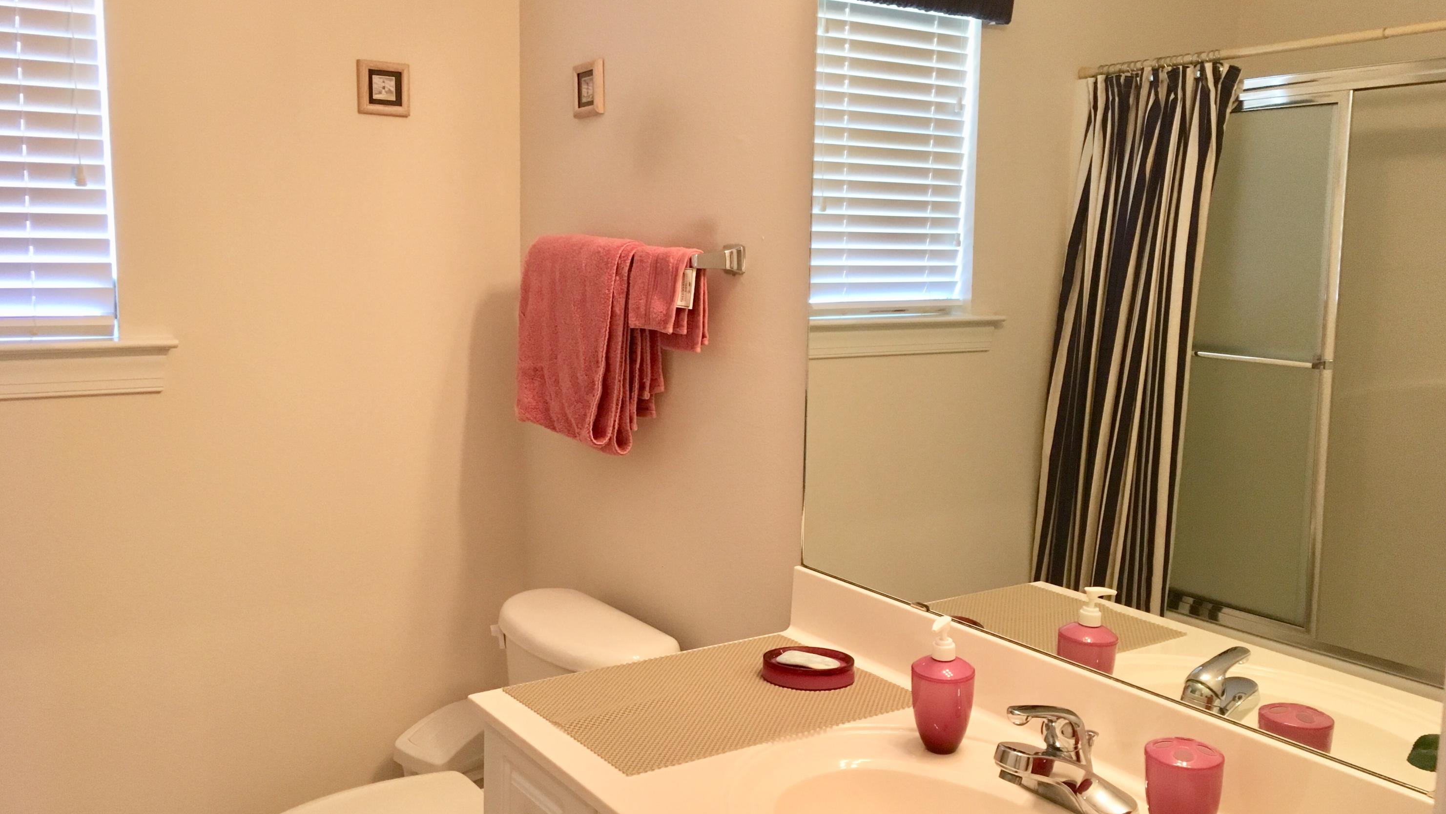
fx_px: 1227
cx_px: 717
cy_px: 414
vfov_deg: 36.7
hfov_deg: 61.0
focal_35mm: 32
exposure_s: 1/30
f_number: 2.2
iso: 100
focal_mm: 4.15
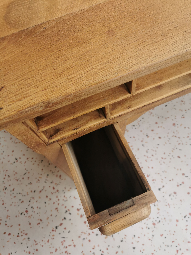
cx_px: 96
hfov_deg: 51.4
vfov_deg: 65.3
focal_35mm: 27
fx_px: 199
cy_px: 128
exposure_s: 1/150
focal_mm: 5.58
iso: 50
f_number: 1.8
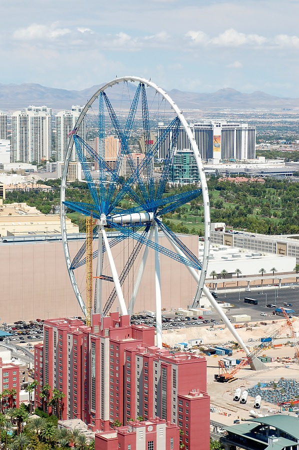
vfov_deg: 19.5
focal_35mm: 105
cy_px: 225
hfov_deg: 13.0
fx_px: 1311
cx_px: 150
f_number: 7.1
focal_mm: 70
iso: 200
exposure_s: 1/800
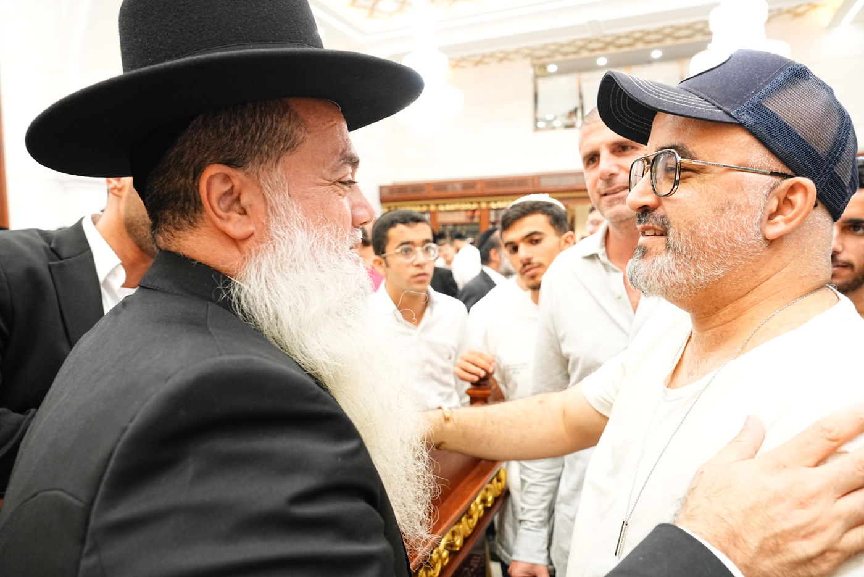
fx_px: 576
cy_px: 288
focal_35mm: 24
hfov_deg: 73.7
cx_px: 432
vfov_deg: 53.2
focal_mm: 24
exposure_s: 1/160
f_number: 5
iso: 2500
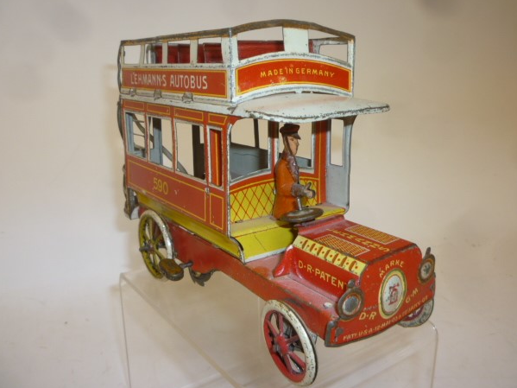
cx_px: 271
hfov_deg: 58.3
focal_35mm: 31
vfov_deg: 45.4
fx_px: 463
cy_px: 204
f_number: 4
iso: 100
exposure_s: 1/30
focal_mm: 5.2
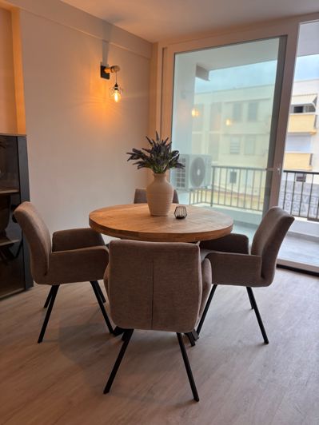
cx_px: 160
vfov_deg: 67.3
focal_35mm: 26
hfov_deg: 53.1
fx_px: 319
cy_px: 212
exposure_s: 1/100
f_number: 1.6
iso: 125
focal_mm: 5.96
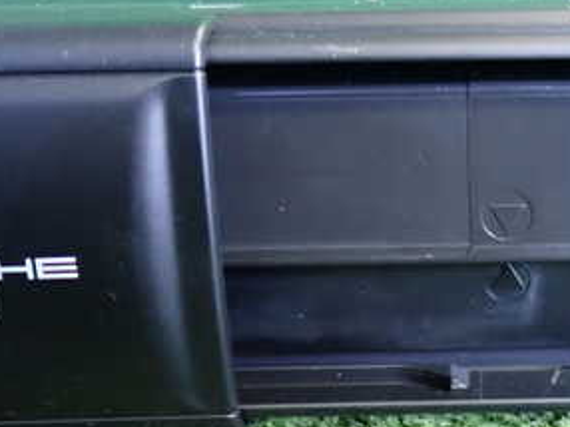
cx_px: 490
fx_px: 1037
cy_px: 168
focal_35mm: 63
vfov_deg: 23.2
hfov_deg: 29.7
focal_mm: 5.4
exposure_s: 1/30
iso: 800
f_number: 2.3
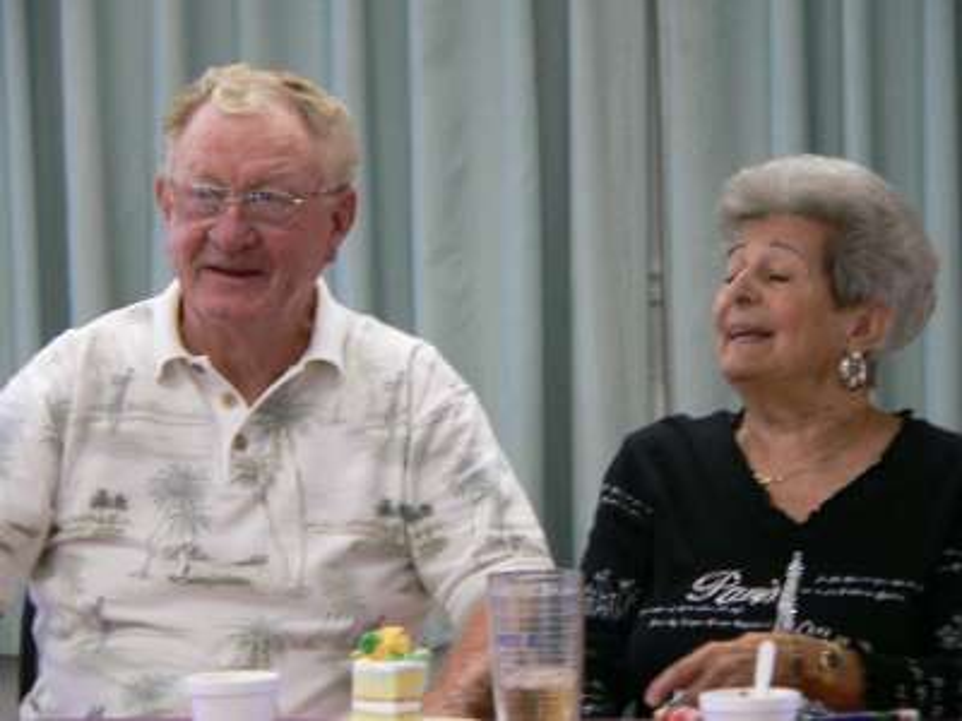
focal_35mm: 261
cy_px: 360
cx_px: 481
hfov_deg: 7.6
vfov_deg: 5.7
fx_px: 7253
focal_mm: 43.5
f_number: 2.8
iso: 200
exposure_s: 1/25
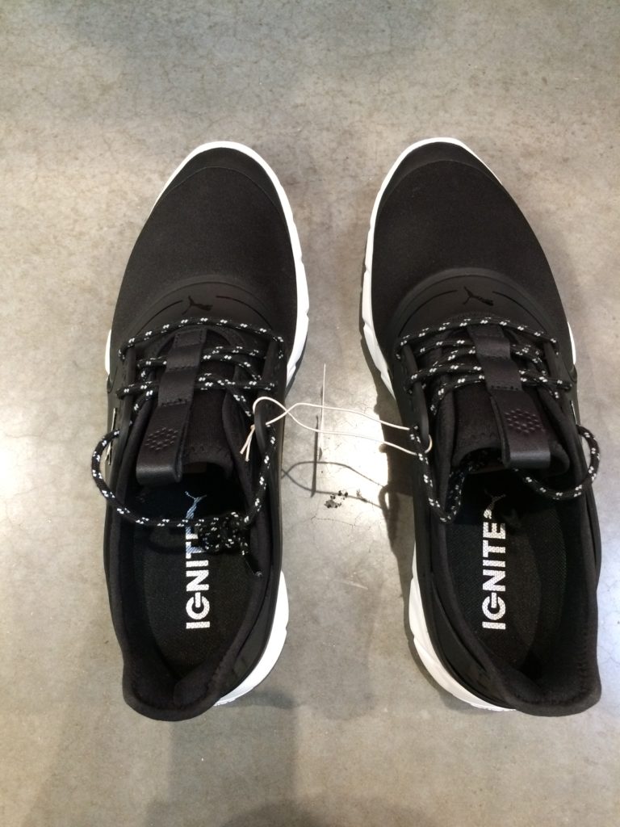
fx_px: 693
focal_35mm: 29
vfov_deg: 61.7
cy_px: 414
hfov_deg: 48.2
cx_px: 310
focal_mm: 4.15
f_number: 2.2
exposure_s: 1/30
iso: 200
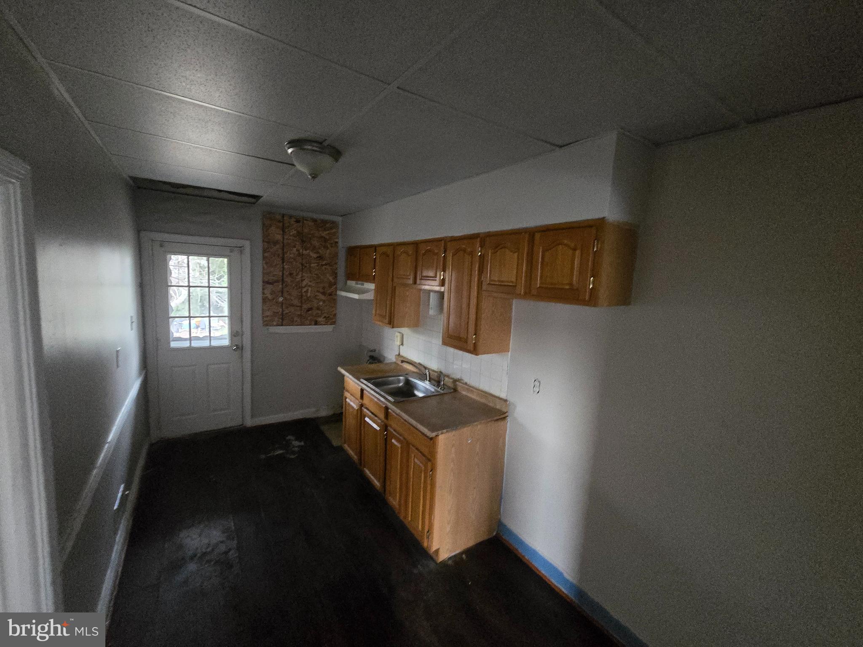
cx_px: 432
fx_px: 324
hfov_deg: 106.2
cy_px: 324
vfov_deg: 89.9
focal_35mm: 13
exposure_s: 1/40
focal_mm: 2.2
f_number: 2.2
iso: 1600
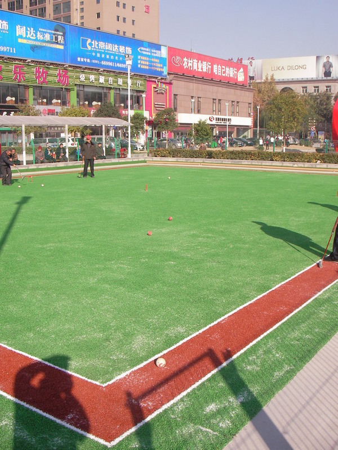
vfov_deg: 49.0
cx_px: 169
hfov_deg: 37.7
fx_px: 495
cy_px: 225
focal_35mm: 38
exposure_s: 1/189
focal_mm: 6.3
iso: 50
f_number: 6.6
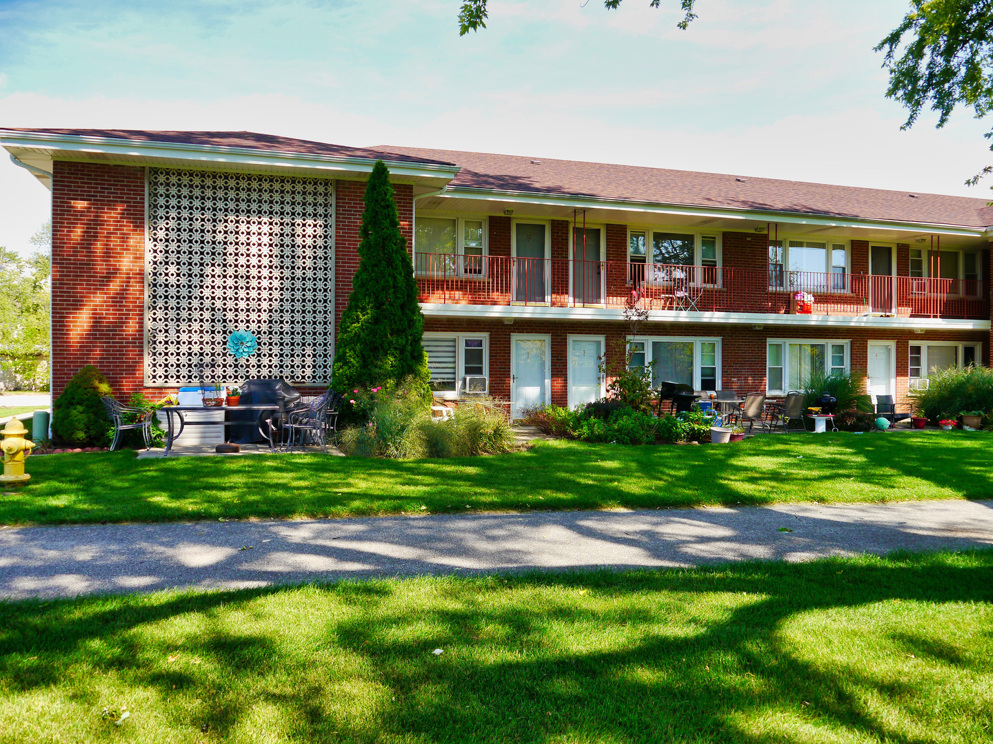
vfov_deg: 49.7
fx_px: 803
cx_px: 496
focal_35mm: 28
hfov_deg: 63.4
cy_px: 372
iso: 160
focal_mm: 14
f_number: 5.6
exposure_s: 1/250
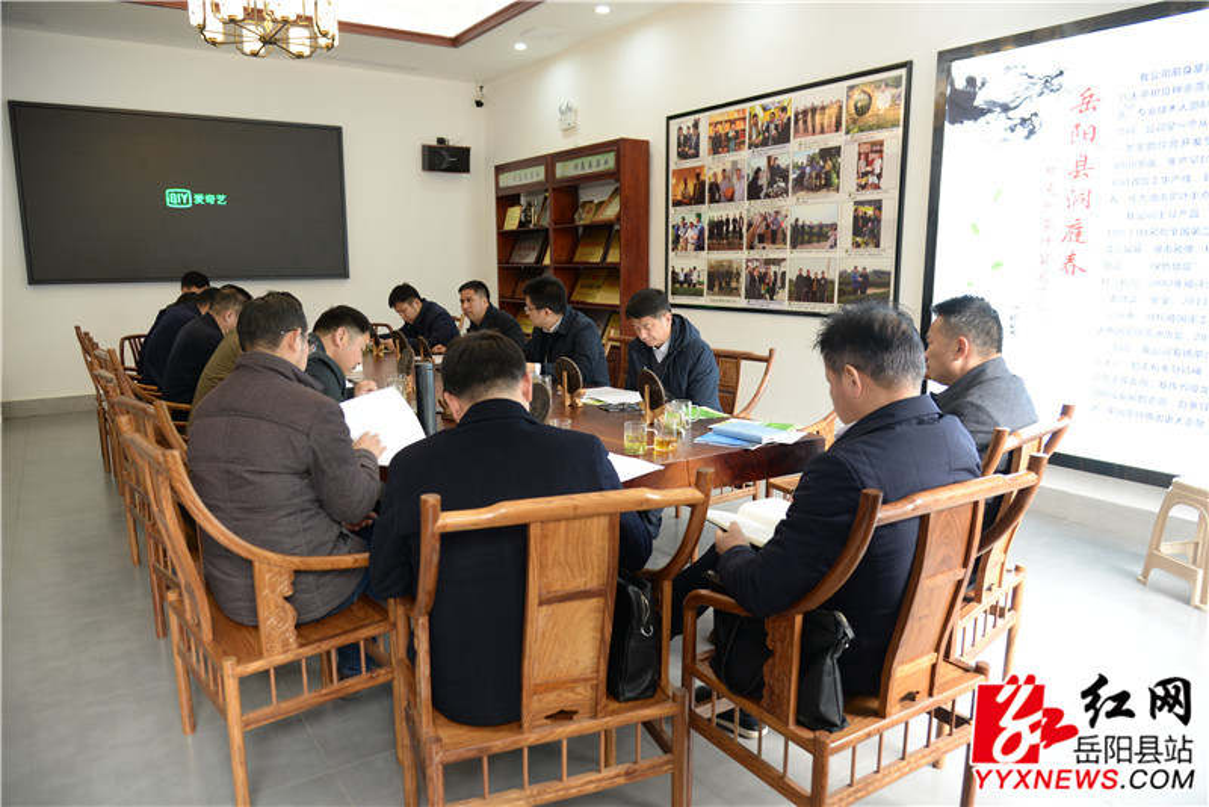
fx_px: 806
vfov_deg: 53.2
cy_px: 404
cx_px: 604
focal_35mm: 24
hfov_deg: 73.7
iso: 250
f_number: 4
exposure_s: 1/25
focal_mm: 24
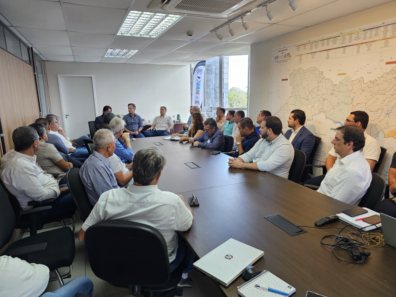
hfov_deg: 73.9
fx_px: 263
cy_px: 148
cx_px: 198
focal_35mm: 23
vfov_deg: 58.9
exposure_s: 1/120
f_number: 1.7
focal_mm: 6.3
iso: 100
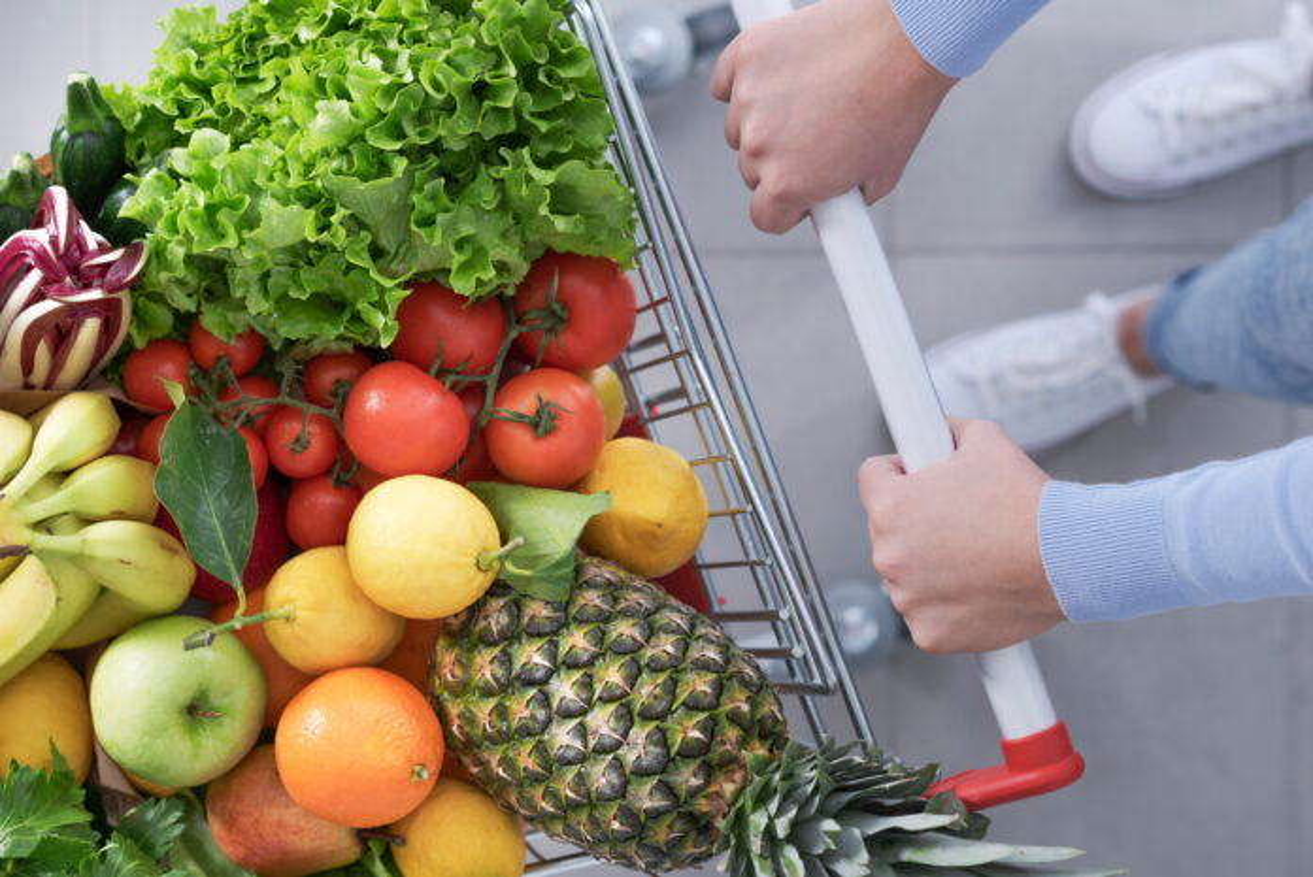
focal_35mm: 85
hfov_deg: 23.9
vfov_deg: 16.1
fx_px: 3102
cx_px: 656
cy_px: 438
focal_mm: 85
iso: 100
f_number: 4.5
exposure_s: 1/125
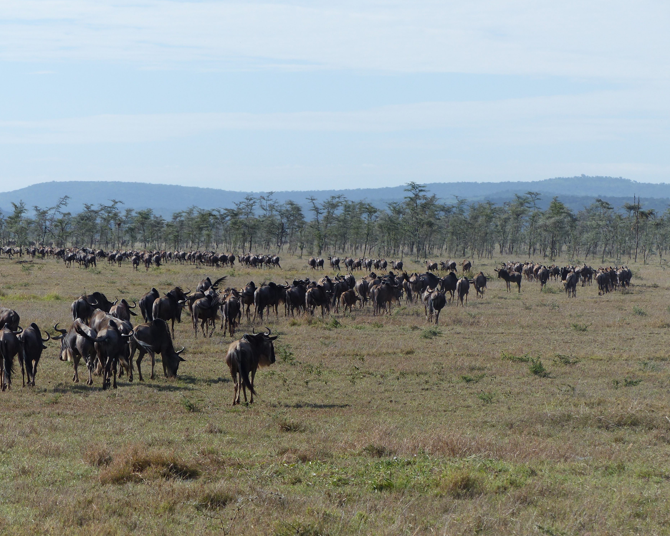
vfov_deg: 6.5
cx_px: 313
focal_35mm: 238
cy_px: 268
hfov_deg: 8.1
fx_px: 4719
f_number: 4
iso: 100
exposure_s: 1/1000
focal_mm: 41.1
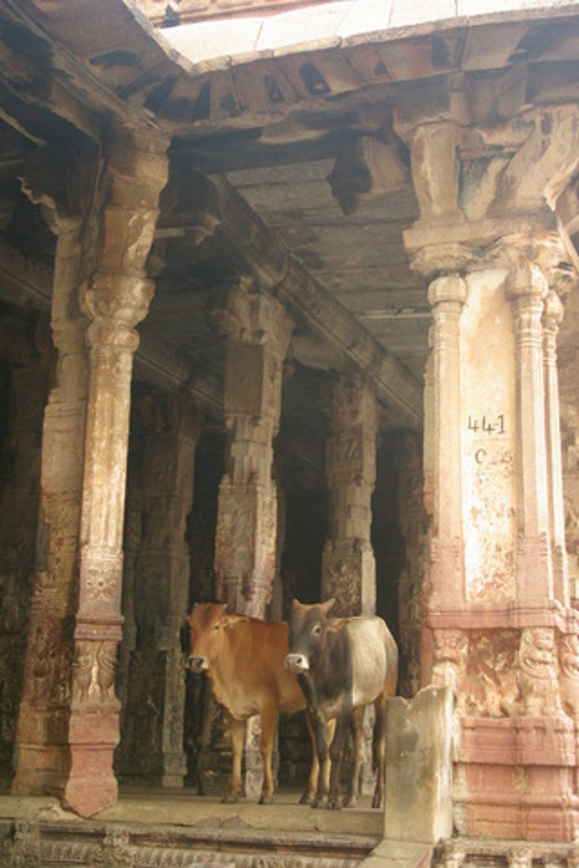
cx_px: 290
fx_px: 1375
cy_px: 434
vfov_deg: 35.1
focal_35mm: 57
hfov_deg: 23.8
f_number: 4.5
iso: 800
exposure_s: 1/30
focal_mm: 38
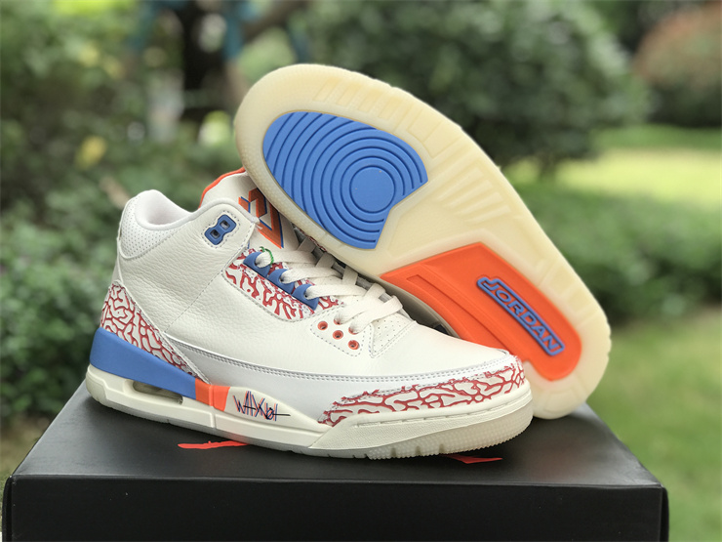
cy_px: 271
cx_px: 361
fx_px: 1189
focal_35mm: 57
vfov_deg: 25.7
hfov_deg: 33.8
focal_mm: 6.6
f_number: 2.8
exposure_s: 1/100
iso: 25
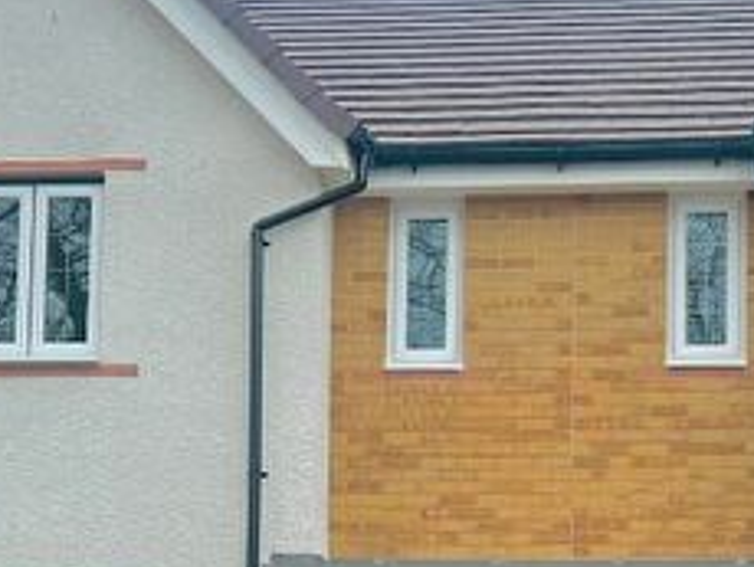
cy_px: 556
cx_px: 472
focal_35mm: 79
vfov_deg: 18.3
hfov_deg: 24.6
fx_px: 1723
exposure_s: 1/1511
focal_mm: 5.7
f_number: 1.5
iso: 50
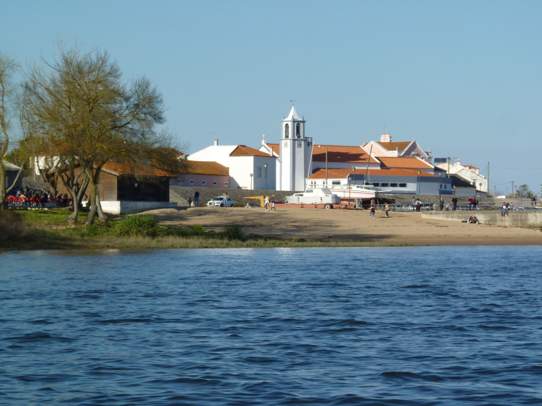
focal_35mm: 167
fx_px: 2615
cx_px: 271
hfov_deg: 11.8
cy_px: 203
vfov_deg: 8.9
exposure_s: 1/500
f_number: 5.6
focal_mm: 29.7
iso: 80
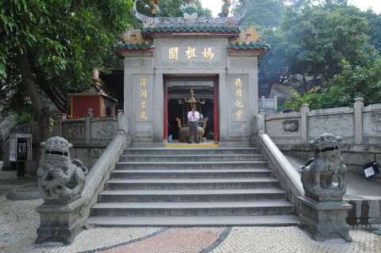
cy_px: 126
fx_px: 238
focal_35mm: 22
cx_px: 190
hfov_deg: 77.4
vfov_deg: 56.0
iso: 200
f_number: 5
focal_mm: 15
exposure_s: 1/160
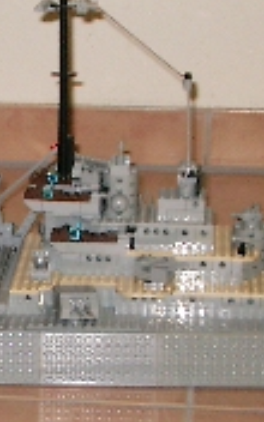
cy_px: 324
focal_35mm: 143
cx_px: -67
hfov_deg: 9.0
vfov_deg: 14.6
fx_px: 1646
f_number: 2.6
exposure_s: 1/60
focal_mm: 7.6
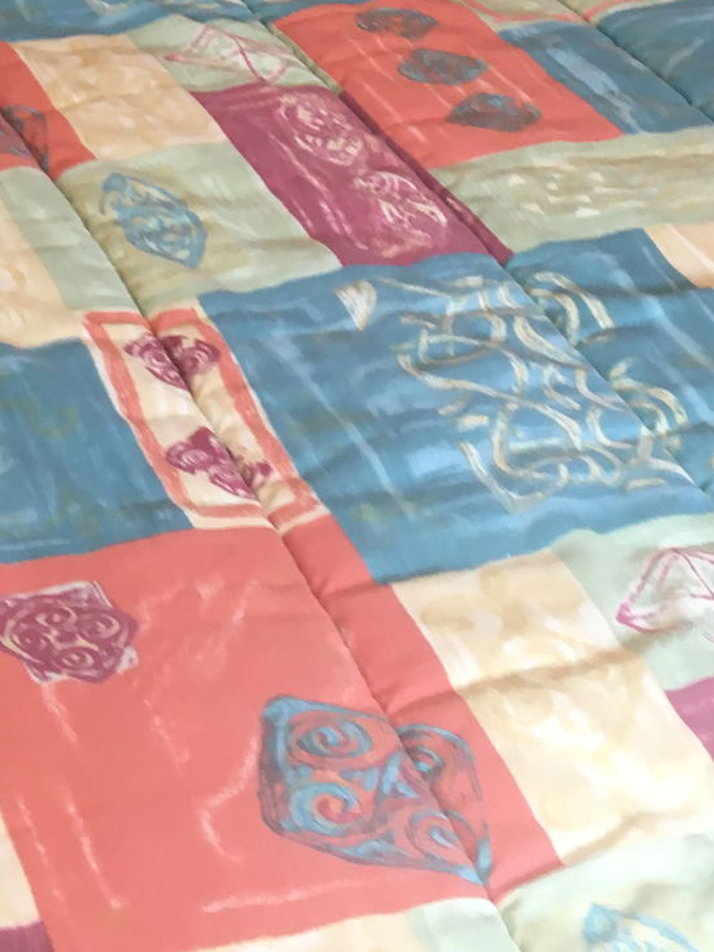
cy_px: -284
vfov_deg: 20.9
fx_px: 2338
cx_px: 301
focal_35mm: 85
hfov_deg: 17.4
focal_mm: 4.15
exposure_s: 1/33
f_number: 2.2
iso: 80
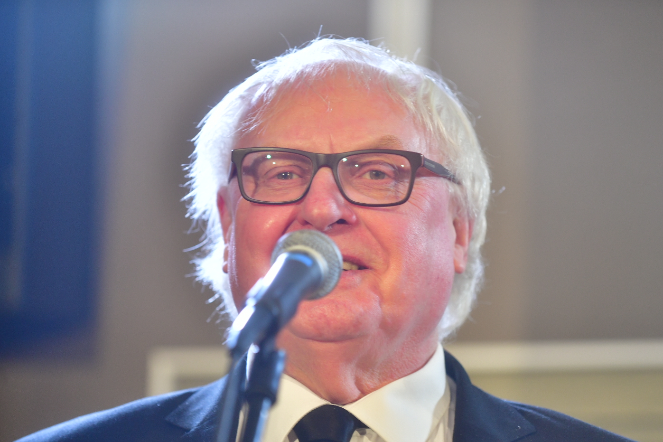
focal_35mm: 174
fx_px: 3204
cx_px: 384
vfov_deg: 7.9
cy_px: 241
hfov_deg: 11.8
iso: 1000
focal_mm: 150
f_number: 2.8
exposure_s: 1/100
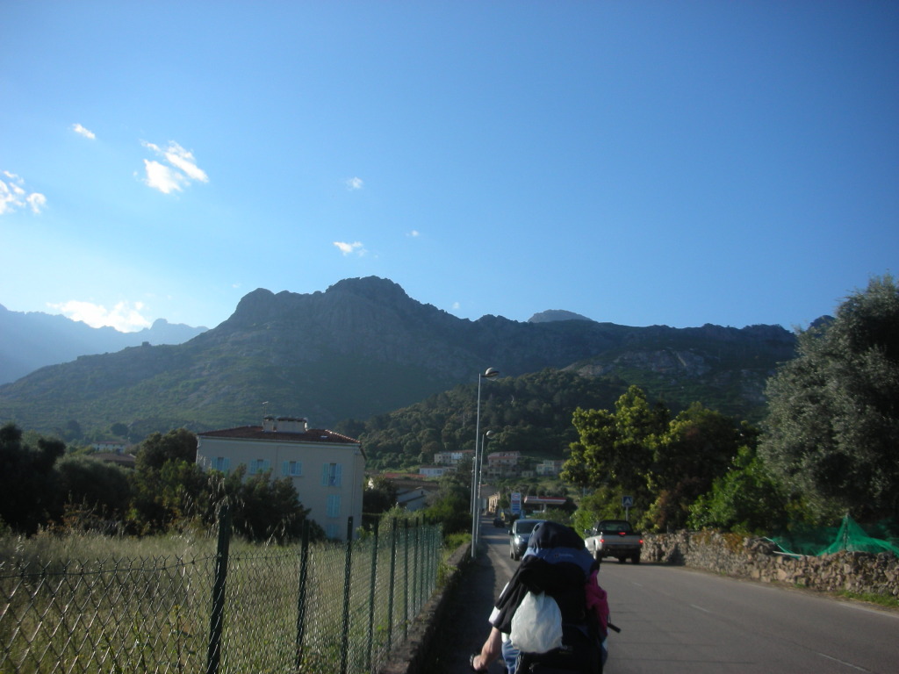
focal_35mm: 35
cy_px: 337
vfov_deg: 40.7
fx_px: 909
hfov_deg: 52.6
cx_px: 450
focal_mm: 5.8
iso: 50
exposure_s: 1/84.7
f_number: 8.5
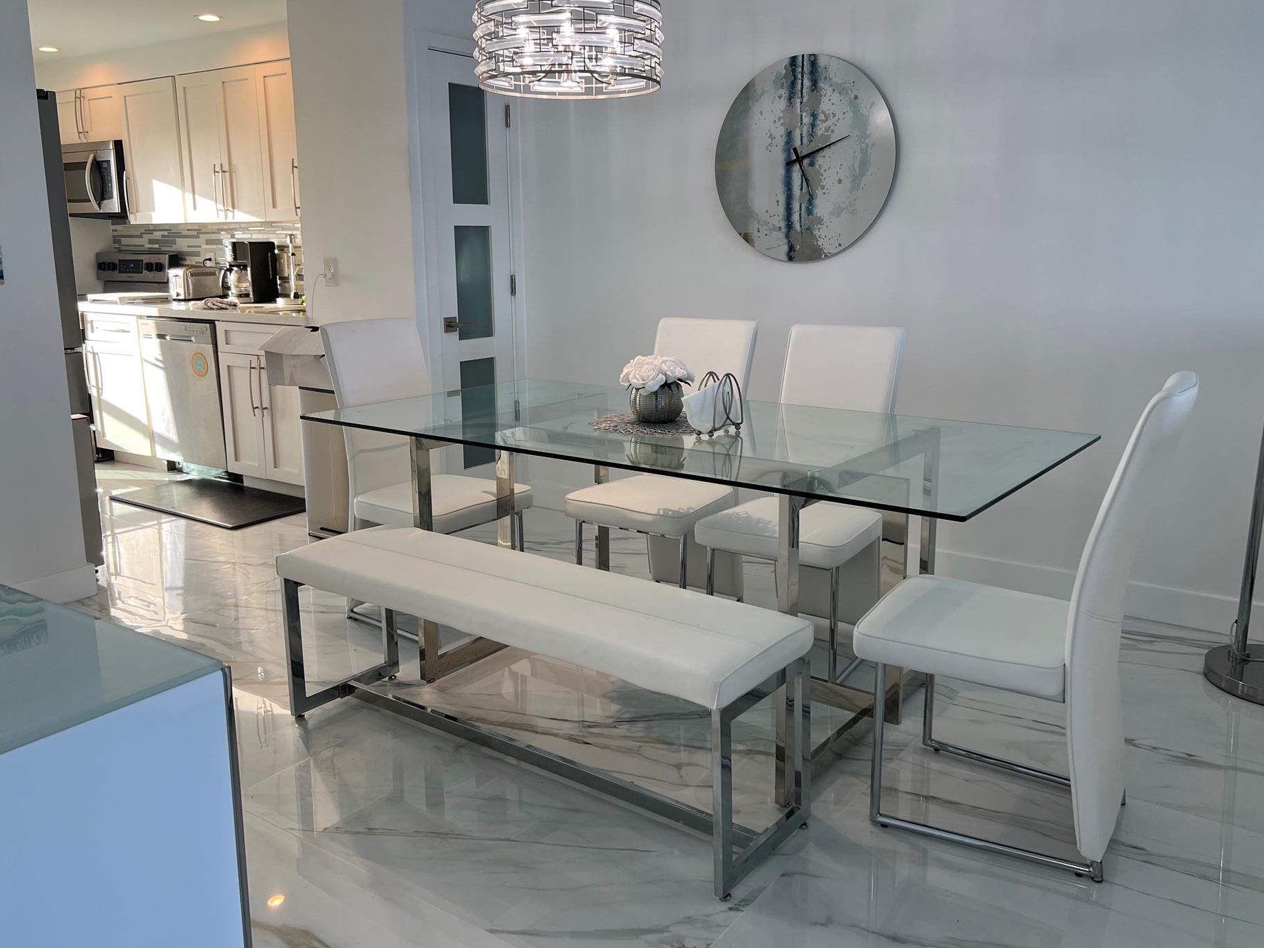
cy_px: 443
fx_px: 1059
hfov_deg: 61.7
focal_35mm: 29
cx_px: 646
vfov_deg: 48.2
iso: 40
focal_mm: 5.7
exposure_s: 1/175
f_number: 1.5
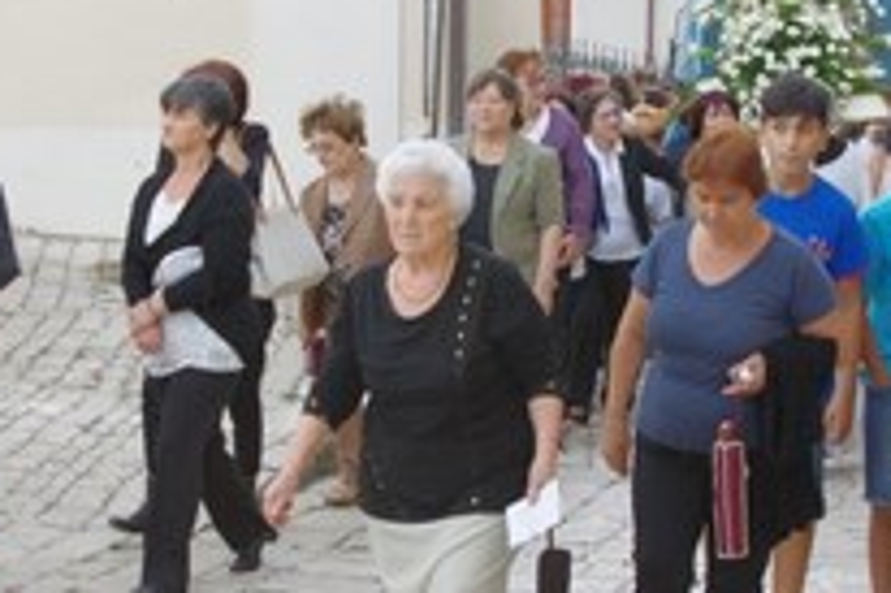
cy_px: 344
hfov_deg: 16.5
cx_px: 411
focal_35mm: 124
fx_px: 3066
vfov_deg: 11.0
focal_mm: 34
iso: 1600
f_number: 6.3
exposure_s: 1/125
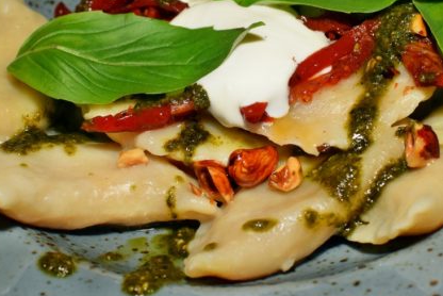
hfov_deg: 25.1
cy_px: 89
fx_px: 995
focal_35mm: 81
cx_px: 245
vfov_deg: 16.9
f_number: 7.1
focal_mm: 35
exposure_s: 1/125
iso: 640
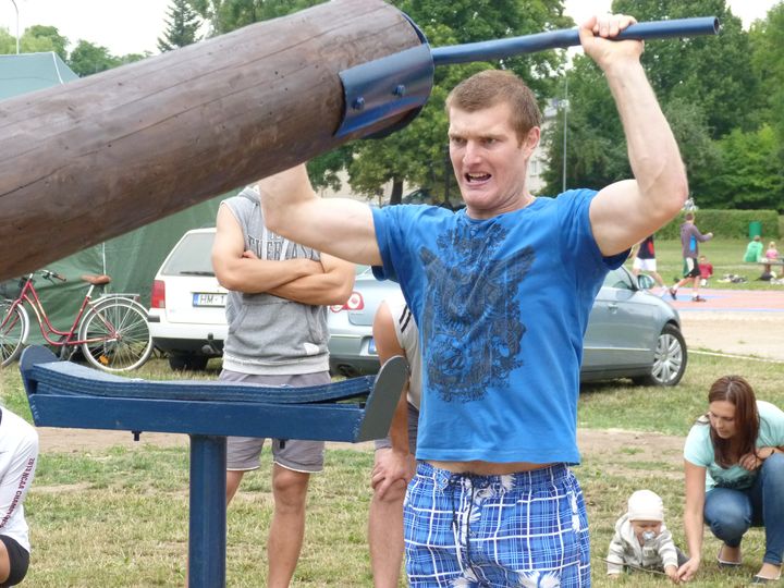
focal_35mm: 107
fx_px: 2423
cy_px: 294
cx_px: 392
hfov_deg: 18.4
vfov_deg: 13.8
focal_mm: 19.3
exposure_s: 1/500
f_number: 3.5
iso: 320
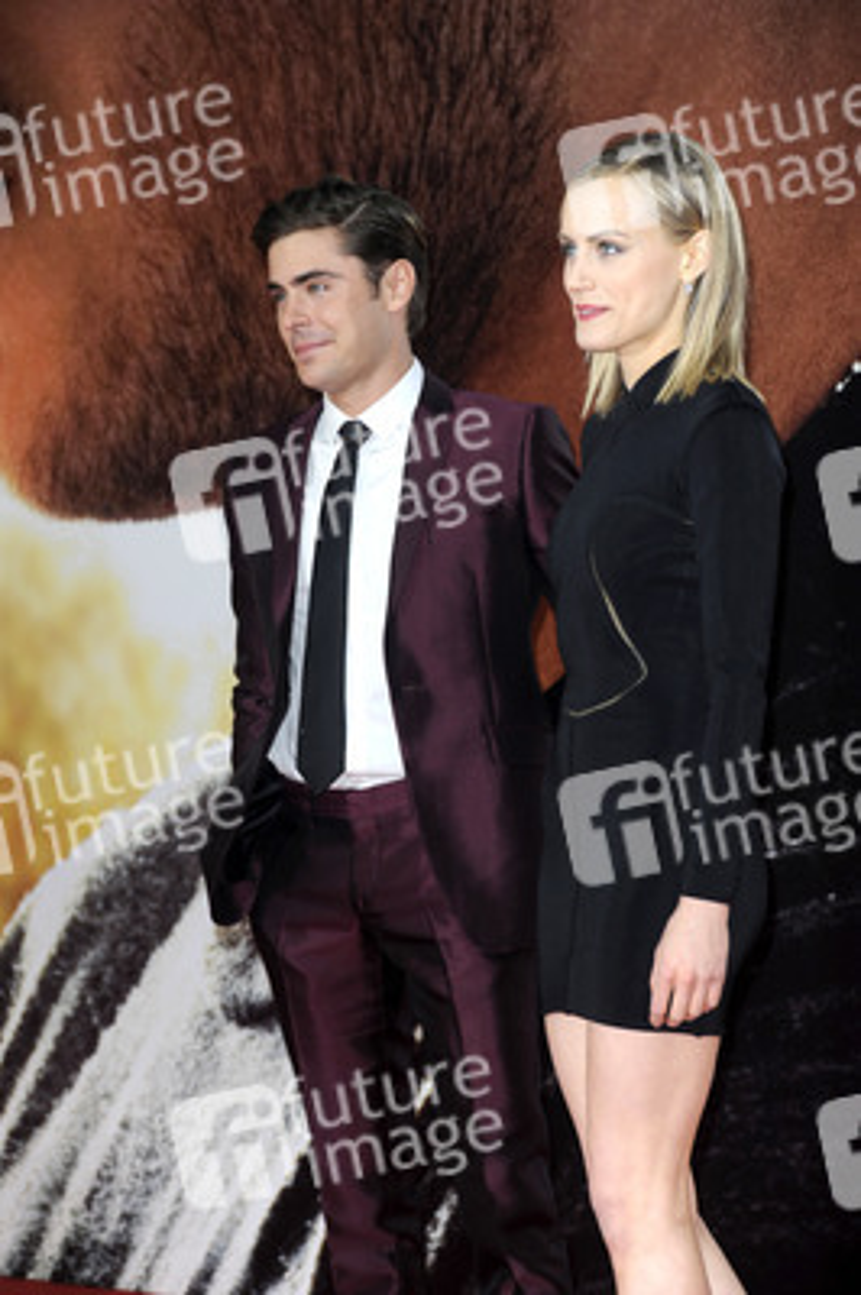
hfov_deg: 8.1
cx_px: 430
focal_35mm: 170
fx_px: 6109
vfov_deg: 12.1
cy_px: 648
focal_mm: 170
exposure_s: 1/250
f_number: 6.3
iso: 800
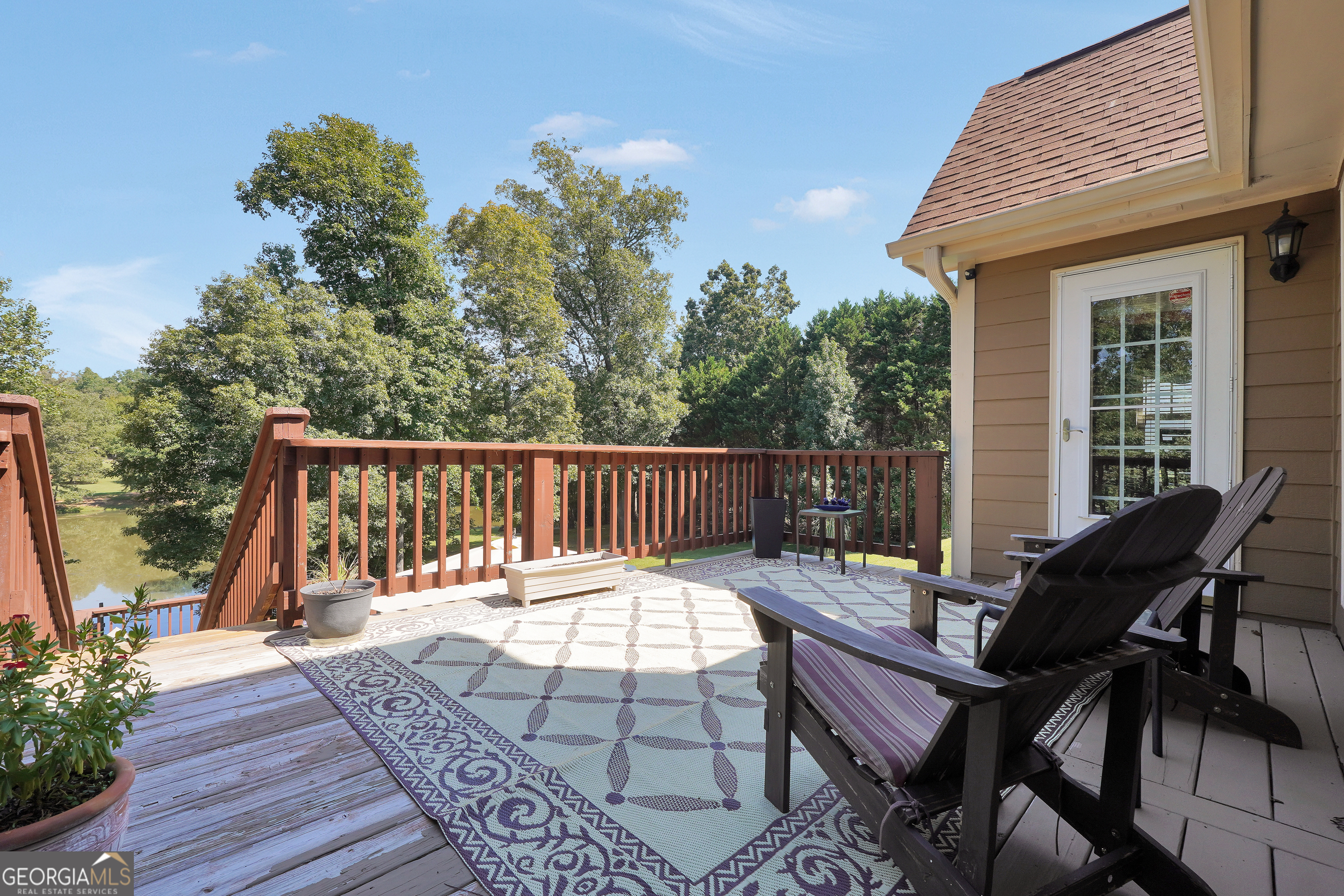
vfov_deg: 77.3
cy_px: 448
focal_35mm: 15
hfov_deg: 100.4
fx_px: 560
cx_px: 672
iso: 100
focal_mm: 10
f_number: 7.1
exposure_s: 1/160
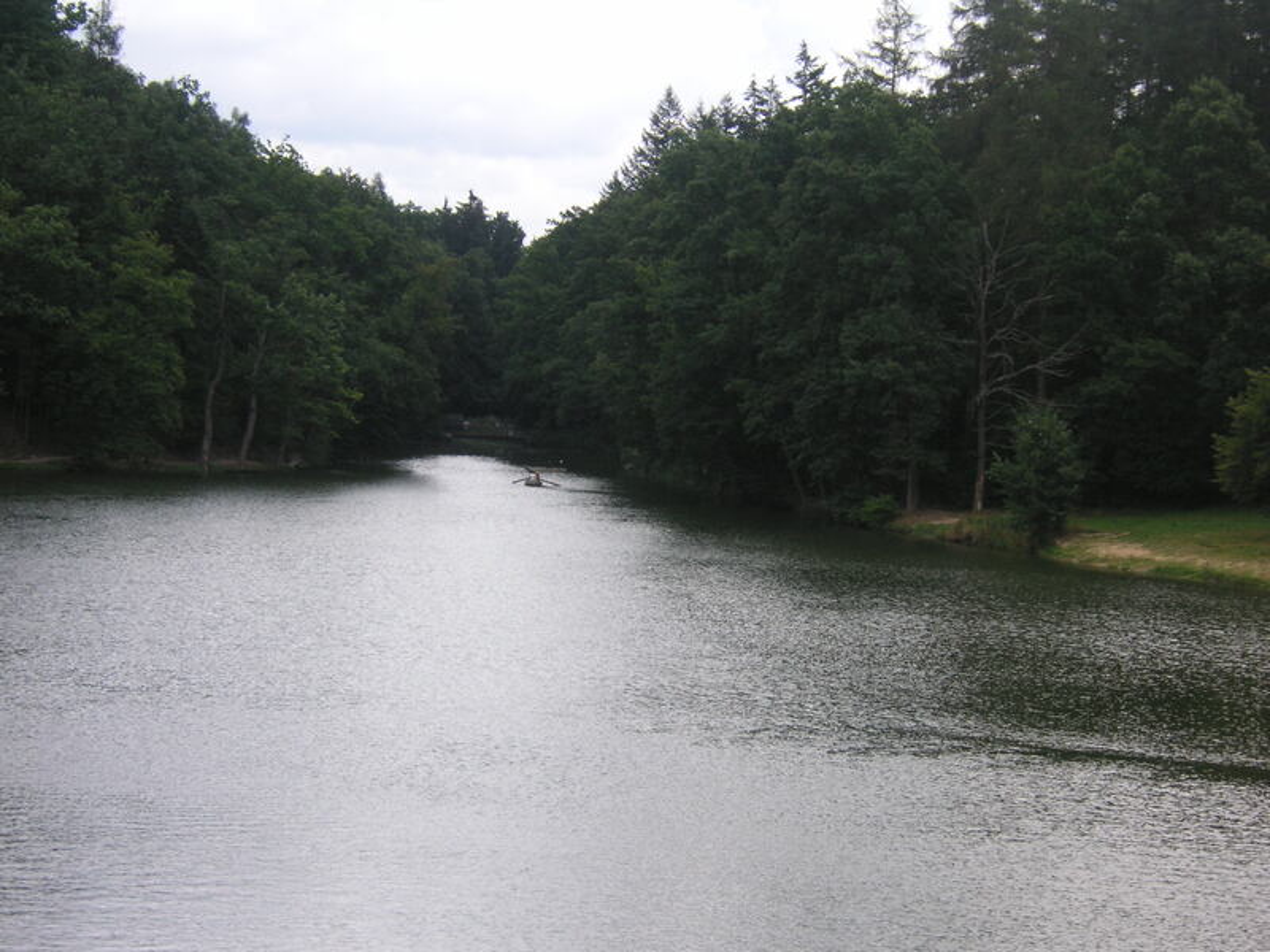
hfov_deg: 21.8
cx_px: 635
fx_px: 3302
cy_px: 476
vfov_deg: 16.4
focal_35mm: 90
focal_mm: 14.9
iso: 50
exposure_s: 1/250
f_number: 4.8
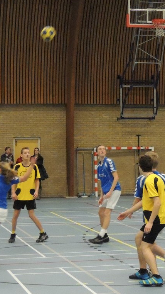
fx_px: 856
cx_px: 133
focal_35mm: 110
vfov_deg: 19.5
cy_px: 146
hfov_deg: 11.0
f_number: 4.4
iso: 3200
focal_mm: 13.3
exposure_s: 1/100
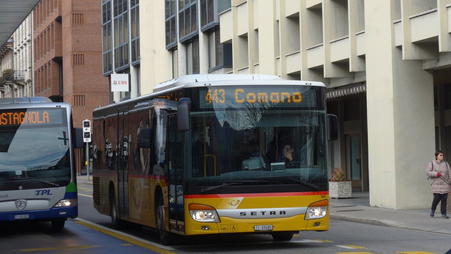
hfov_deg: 17.7
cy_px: 121
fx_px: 1447
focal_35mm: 121
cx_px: 225
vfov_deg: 10.0
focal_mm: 21.6
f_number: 4.9
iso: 80
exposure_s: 1/200
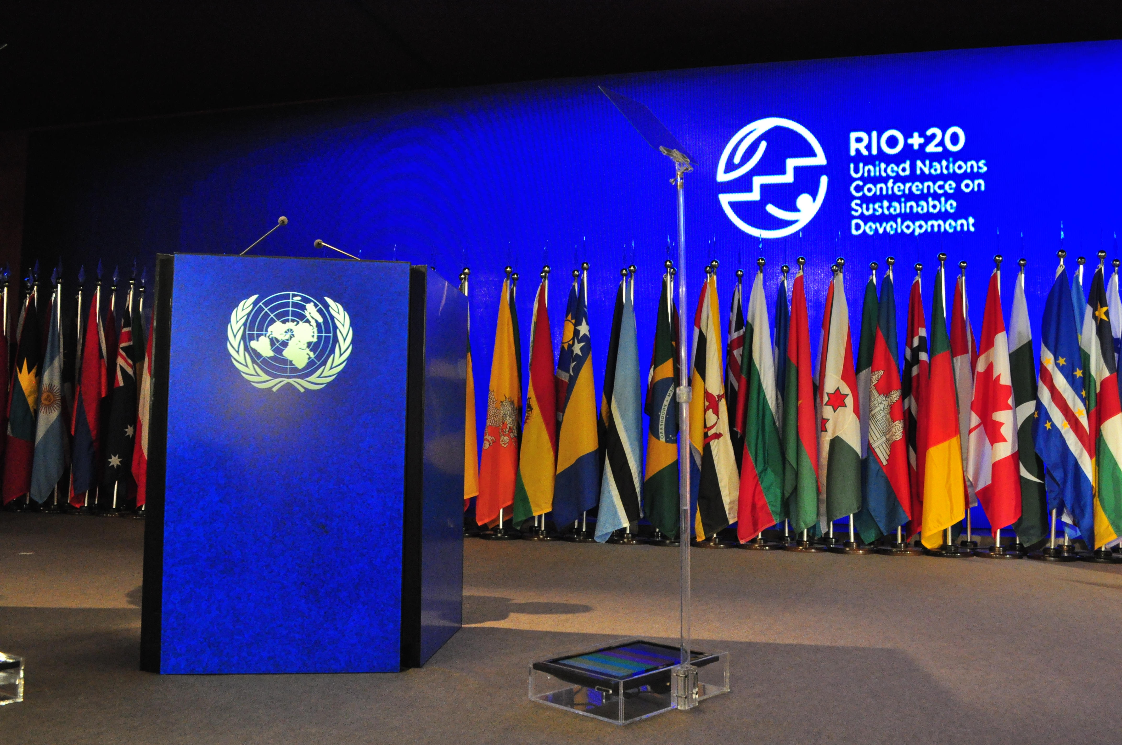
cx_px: 561
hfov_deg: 57.3
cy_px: 372
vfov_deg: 39.9
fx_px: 1027
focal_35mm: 33
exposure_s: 1/30
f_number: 9
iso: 2000
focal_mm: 22
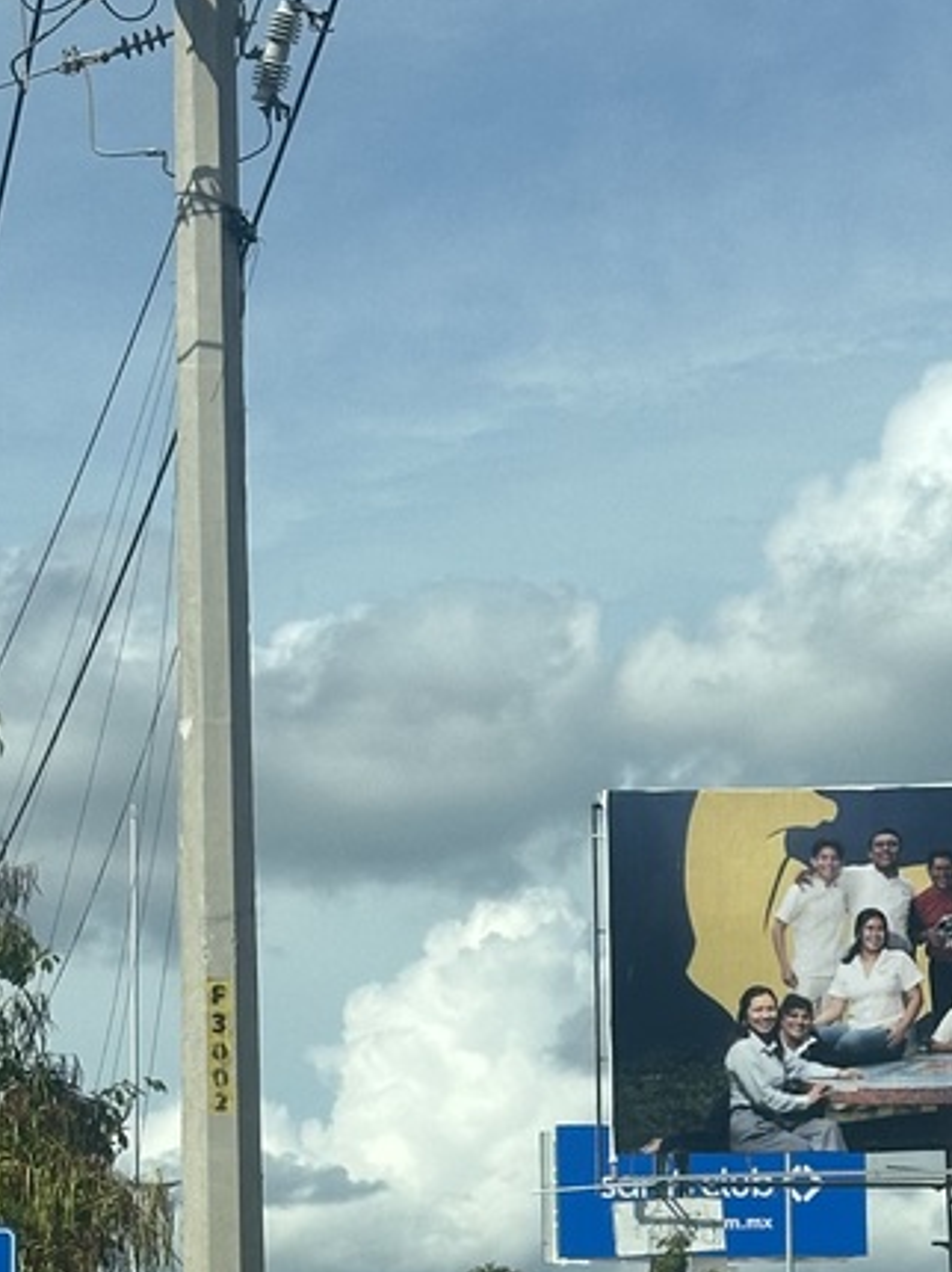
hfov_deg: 10.9
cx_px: -12
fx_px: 4919
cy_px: 1281
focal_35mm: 134
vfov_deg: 14.5
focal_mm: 6.86
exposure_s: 1/6211
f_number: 1.78
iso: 64
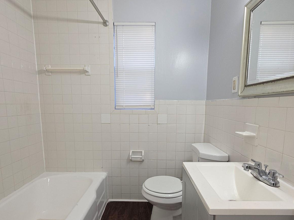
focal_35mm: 18
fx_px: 153
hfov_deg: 87.7
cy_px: 127
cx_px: 150
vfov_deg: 71.1
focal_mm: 2.2
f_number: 1.9
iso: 50
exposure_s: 1/60
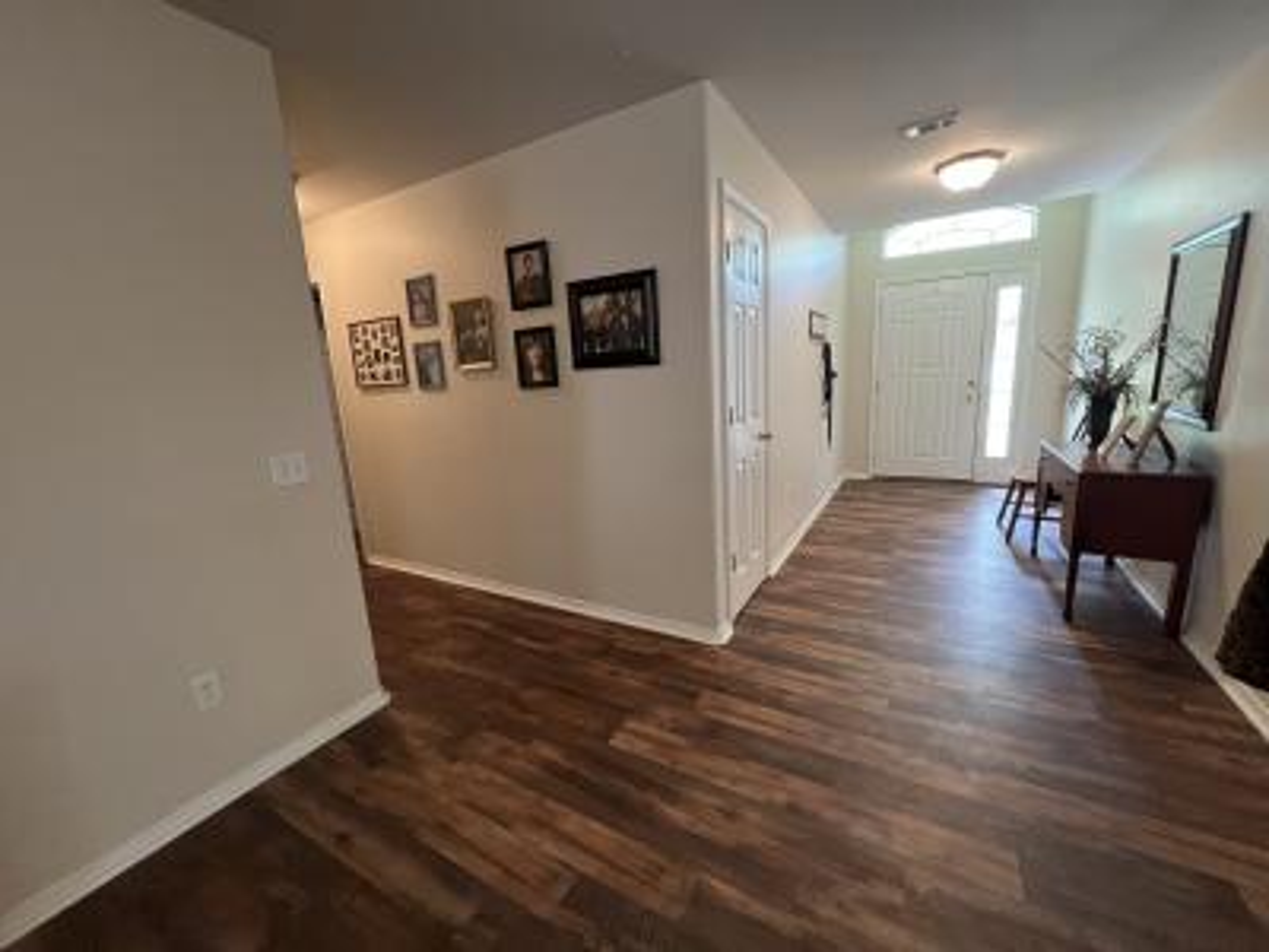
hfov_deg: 106.2
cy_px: 476
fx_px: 477
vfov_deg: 89.9
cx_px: 634
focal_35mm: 13
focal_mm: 1.57
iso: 500
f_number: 1.8
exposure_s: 1/60
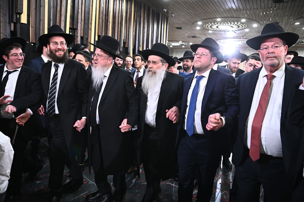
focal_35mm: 24
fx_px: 202
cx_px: 152
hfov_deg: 73.8
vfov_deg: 53.1
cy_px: 101
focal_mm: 24
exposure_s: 1/250
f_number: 3.5
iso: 2000
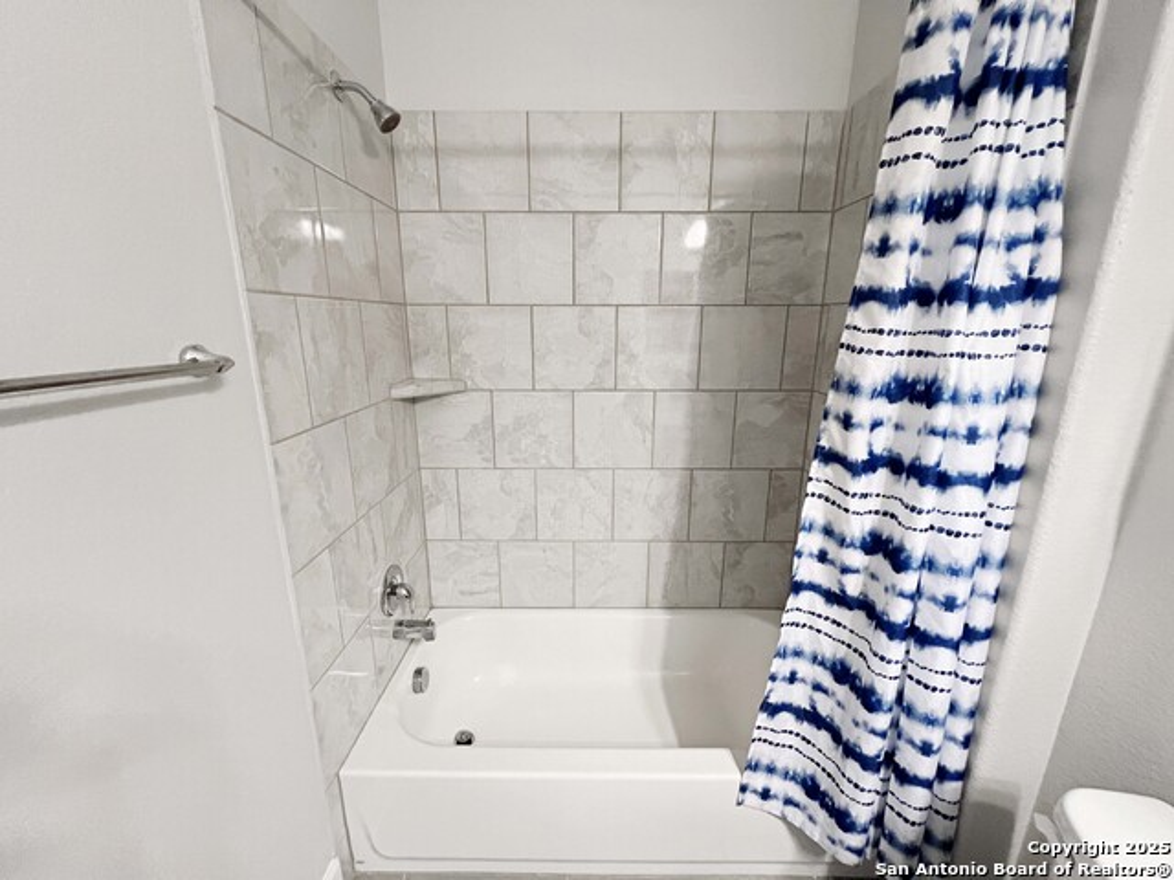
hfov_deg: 106.2
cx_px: 587
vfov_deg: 89.9
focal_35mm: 13
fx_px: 441
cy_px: 440
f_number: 1.8
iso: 250
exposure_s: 1/60
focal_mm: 1.57
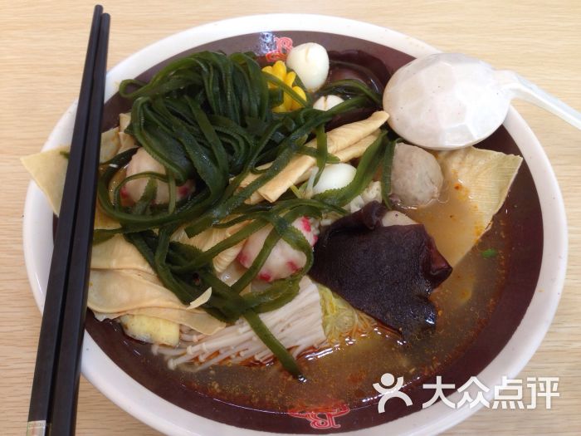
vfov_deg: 42.9
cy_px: 218
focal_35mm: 33
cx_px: 290
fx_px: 554
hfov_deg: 55.4
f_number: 2.4
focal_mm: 4.12
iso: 50
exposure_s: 1/20
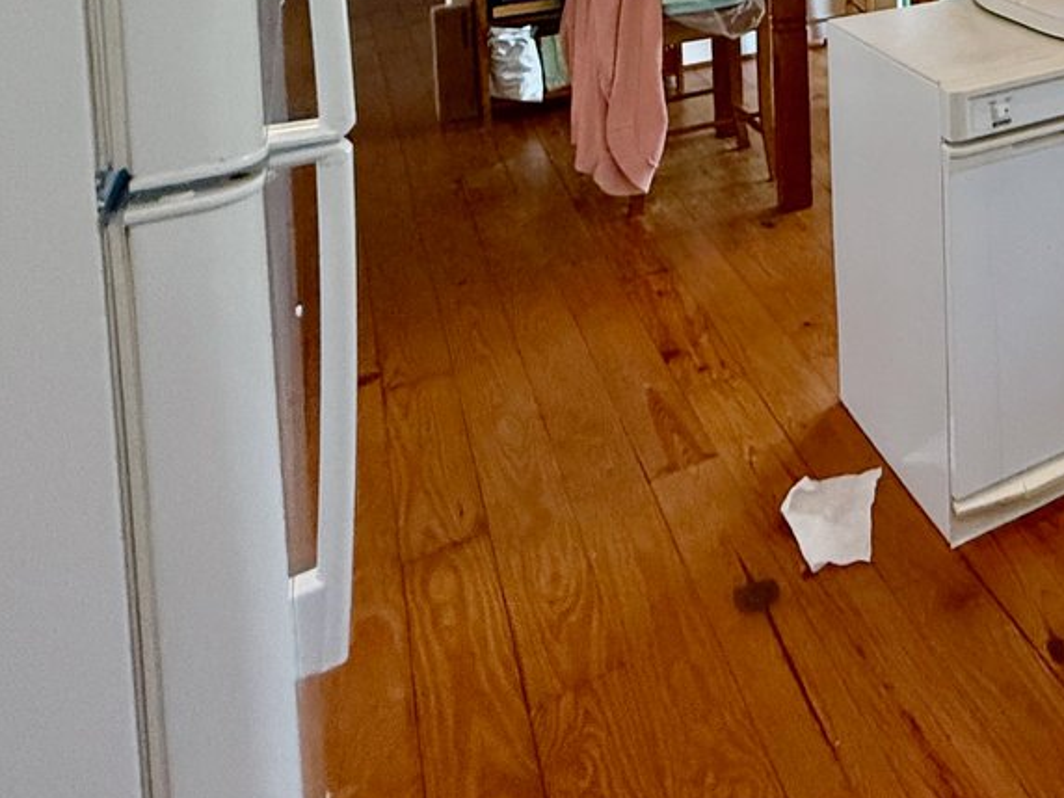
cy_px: -207
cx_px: 1244
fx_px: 1137
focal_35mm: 37
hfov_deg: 38.6
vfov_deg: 31.1
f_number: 2.2
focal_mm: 2.22
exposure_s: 1/120
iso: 400
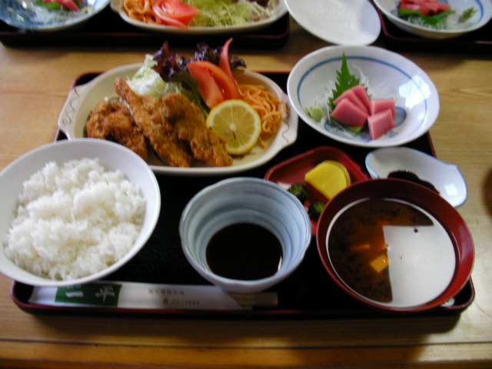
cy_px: 184
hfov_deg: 49.0
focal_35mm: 38
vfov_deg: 37.7
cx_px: 246
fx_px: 540
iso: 167
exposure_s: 1/30
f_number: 3.5
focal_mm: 6.3
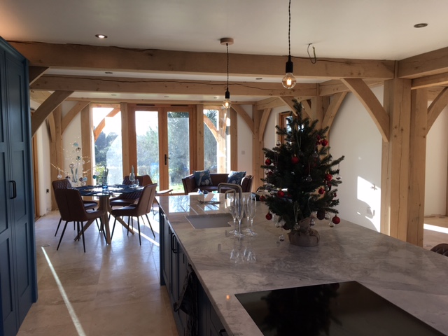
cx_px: 224
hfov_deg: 61.7
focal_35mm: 29
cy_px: 168
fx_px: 375
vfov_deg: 48.2
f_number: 2.2
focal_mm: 4.15
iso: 25
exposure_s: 1/102
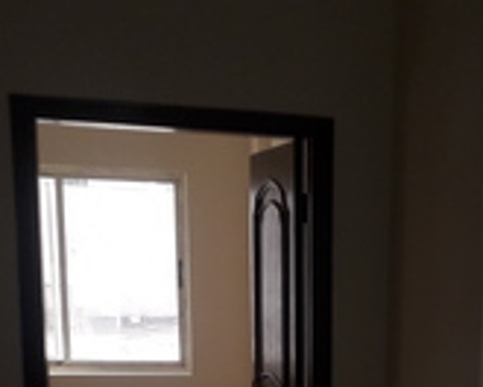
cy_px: 497
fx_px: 1044
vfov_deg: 19.4
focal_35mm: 73
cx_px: 443
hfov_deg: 25.2
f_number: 1.9
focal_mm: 3.6
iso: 64
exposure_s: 1/50
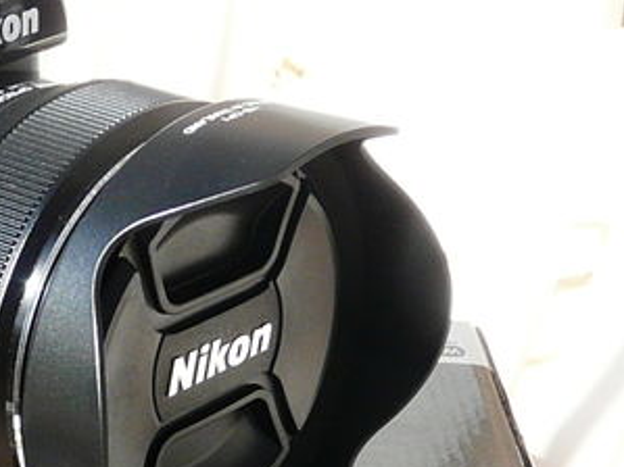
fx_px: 2775
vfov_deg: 9.5
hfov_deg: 12.5
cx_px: -167
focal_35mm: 154
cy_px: 577
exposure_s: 1/200
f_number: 4
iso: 100
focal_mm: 5.9
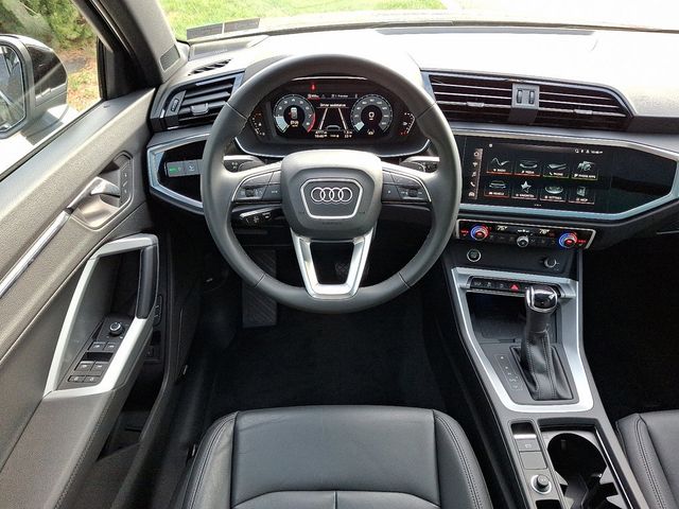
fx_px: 490
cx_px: 340
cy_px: 254
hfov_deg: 69.4
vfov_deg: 54.9
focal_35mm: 25
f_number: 1.8
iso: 75
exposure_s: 1/120
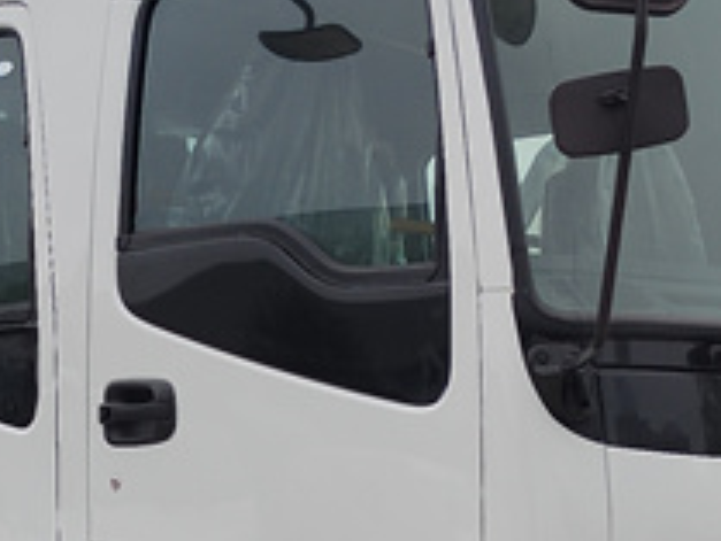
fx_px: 2313
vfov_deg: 13.2
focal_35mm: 111
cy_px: 479
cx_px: 166
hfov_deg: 17.6
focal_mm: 5.52
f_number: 1.9
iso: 369
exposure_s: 1/1833
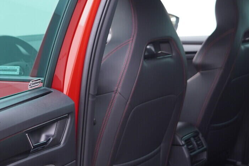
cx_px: 162
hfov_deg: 27.2
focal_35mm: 74
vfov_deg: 18.3
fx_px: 512
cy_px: 124
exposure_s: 1/40
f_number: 2.8
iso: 250
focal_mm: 24
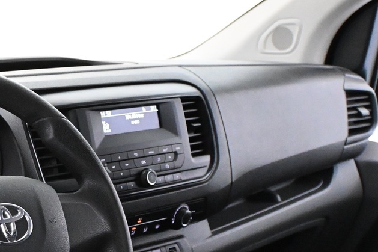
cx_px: -13
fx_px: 892
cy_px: 216
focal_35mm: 85
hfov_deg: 22.8
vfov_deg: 15.9
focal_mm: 22
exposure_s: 1/60
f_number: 4
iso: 6400
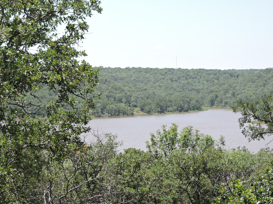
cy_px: 102
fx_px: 828
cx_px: 136
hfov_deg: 18.7
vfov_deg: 14.1
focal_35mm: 105
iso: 100
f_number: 4.2
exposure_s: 1/400
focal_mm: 18.7
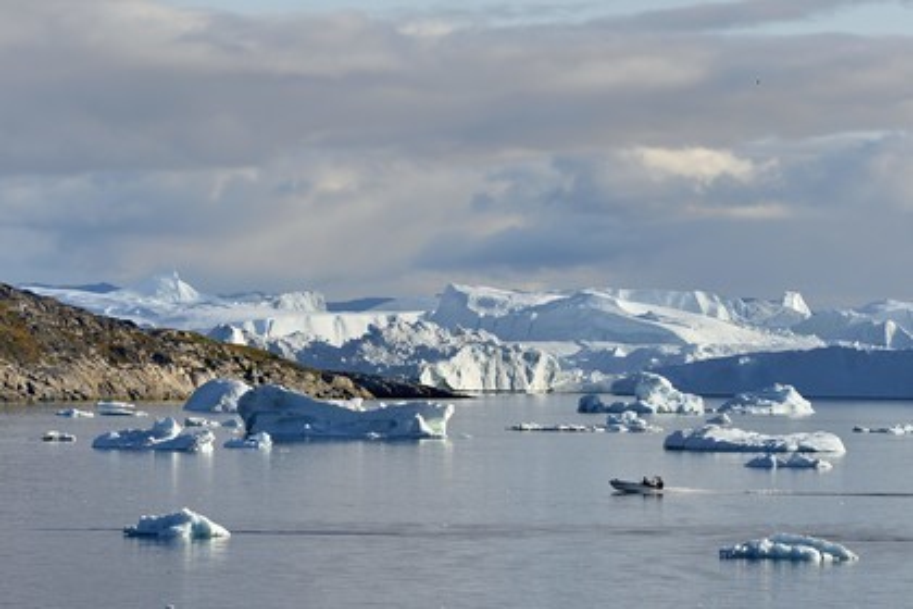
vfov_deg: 4.9
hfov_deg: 7.4
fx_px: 7101
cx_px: 456
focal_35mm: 280
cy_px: 304
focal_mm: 280
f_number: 9
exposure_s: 1/640
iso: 200
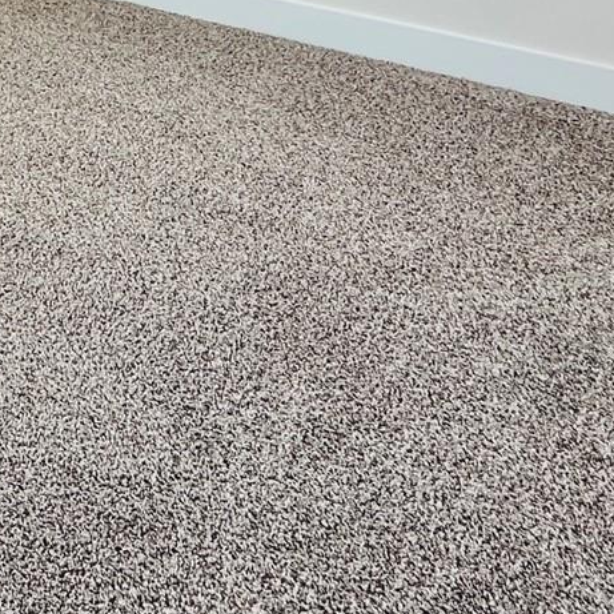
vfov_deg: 26.2
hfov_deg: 27.4
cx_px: -124
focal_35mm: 55
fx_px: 1104
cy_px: -198
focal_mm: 2.22
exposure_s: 1/120
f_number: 2.2
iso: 100
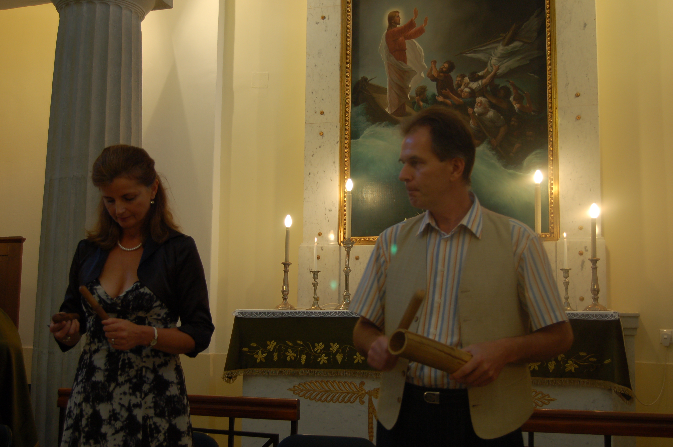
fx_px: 784
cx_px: 336
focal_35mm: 42
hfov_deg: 46.4
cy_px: 224
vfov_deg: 31.8
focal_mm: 28
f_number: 4.2
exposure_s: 1/50
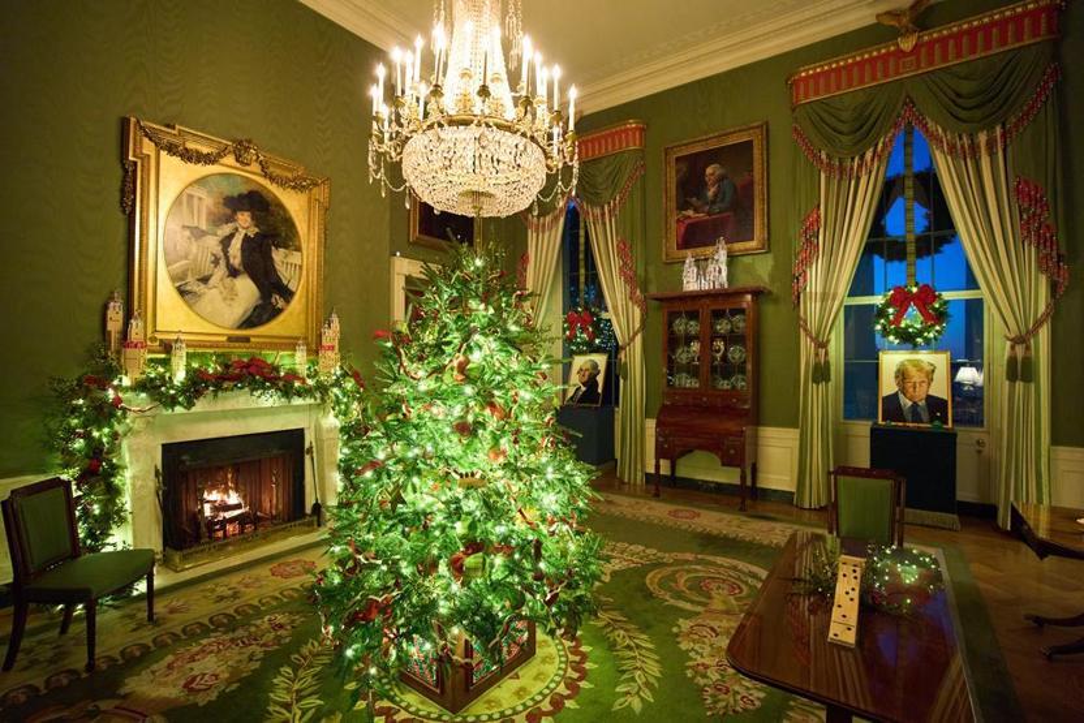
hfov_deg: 96.7
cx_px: 542
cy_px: 362
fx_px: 482
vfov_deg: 73.8
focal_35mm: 16
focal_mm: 16
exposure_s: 1/125
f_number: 2.8
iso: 3200
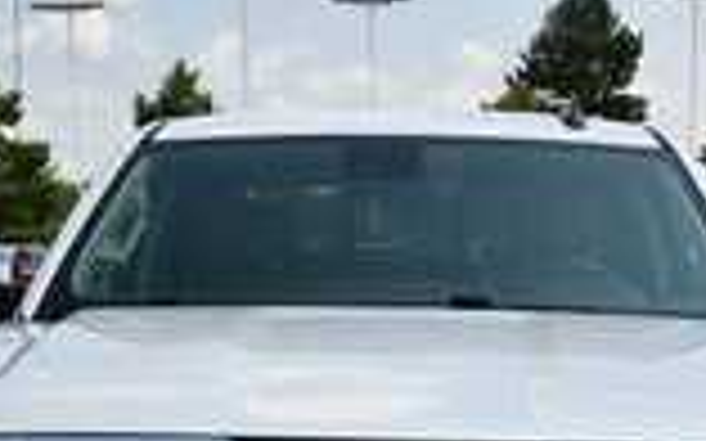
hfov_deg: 26.5
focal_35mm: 78
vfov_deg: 15.8
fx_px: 1500
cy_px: 583
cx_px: 355
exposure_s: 1/320
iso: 100
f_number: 9
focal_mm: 20
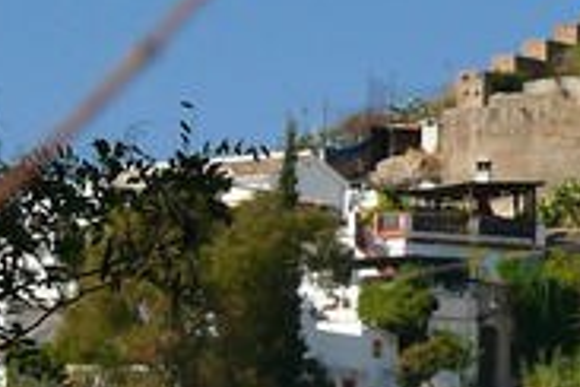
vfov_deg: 3.1
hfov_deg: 4.6
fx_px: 7121
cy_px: 111
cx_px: 1090
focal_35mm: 442
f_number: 4.5
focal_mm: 22
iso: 100
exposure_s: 1/250
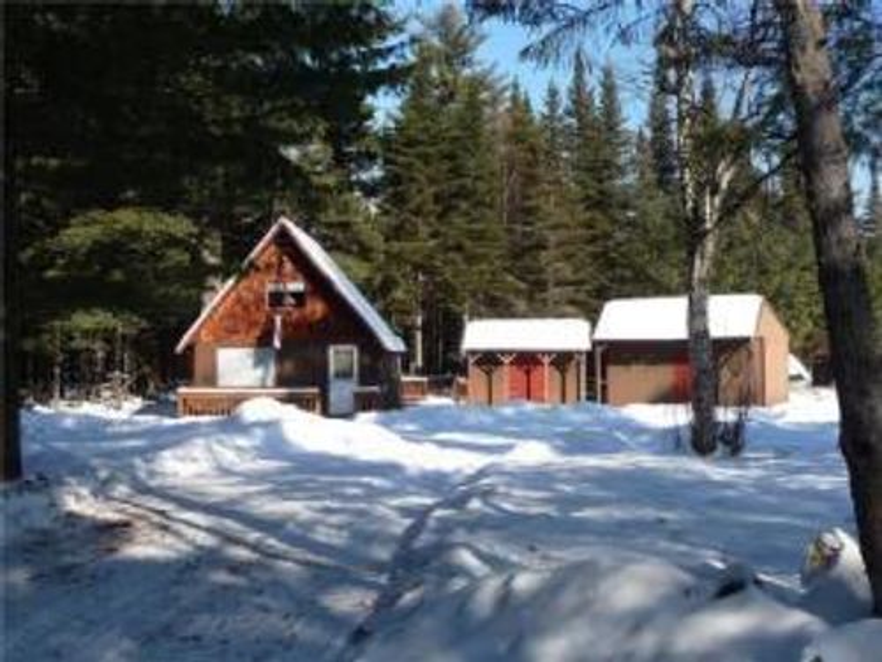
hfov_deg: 43.9
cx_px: 441
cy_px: 331
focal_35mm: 43
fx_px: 1096
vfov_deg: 33.6
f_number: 3.5
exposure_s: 1/640
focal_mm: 5.3
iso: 100
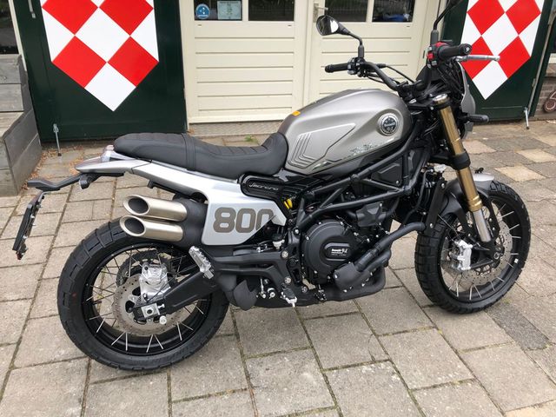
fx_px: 450
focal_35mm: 28
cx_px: 278
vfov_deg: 49.7
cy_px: 208
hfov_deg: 63.4
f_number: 1.8
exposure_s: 1/239
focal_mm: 3.99
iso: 20
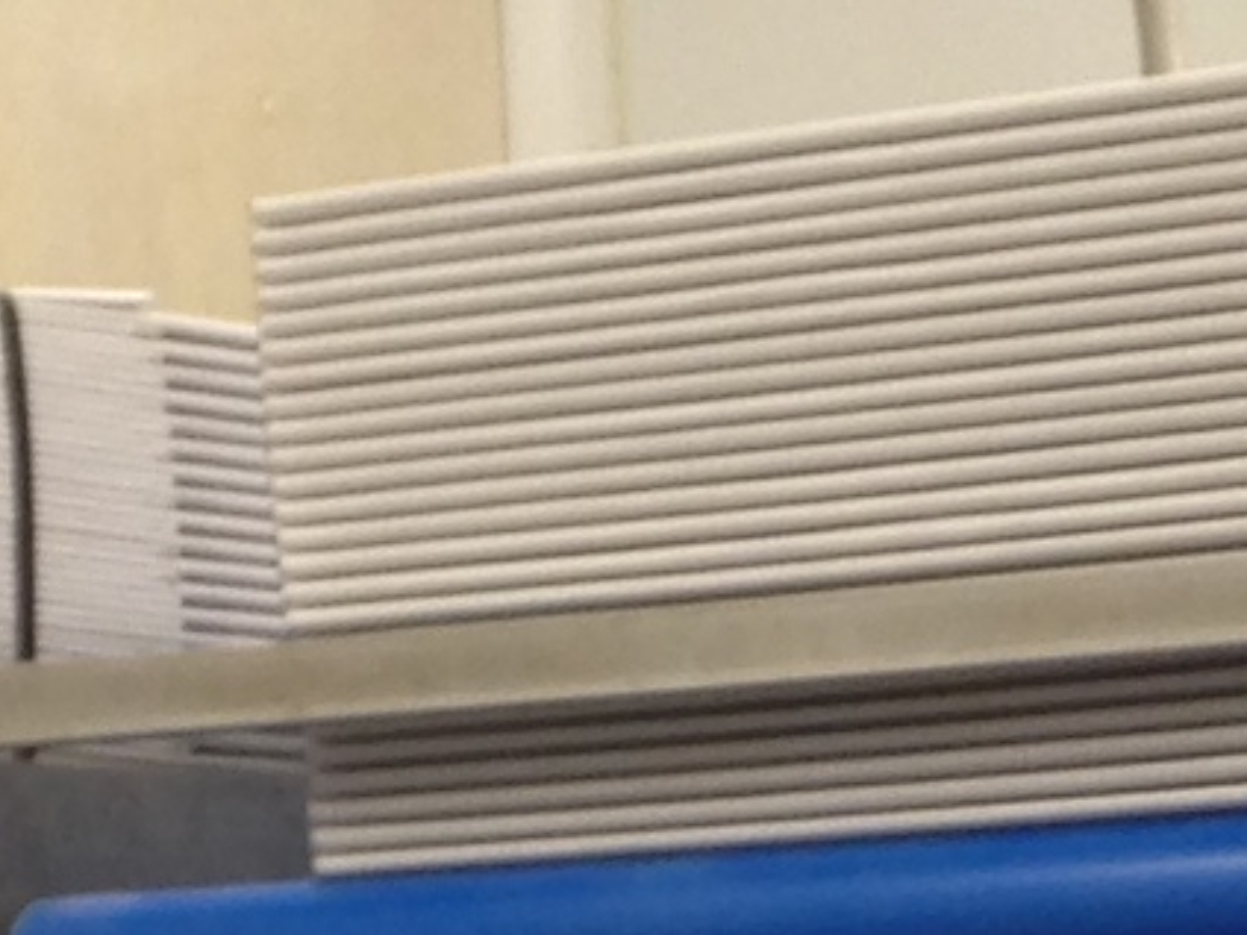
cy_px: 2117
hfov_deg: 7.7
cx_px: 1759
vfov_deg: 5.7
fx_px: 9150
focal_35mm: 254
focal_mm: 4.12
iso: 50
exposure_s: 1/20
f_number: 2.4
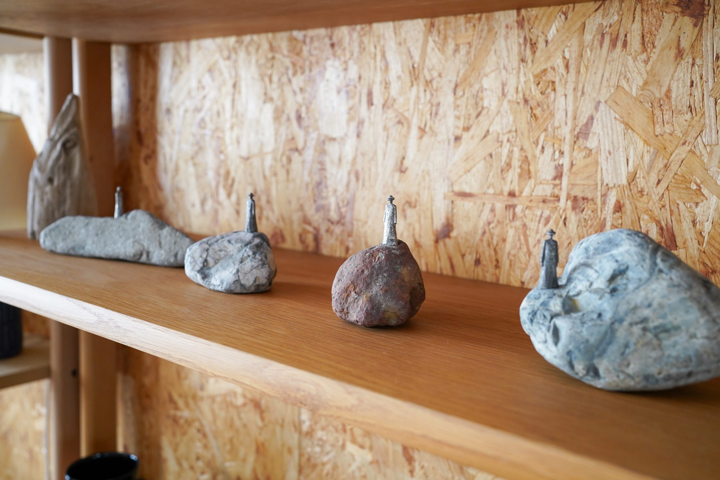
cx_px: 360
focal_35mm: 35
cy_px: 240
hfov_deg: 54.4
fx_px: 700
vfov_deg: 37.9
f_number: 5.6
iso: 1250
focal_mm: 35
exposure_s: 1/40
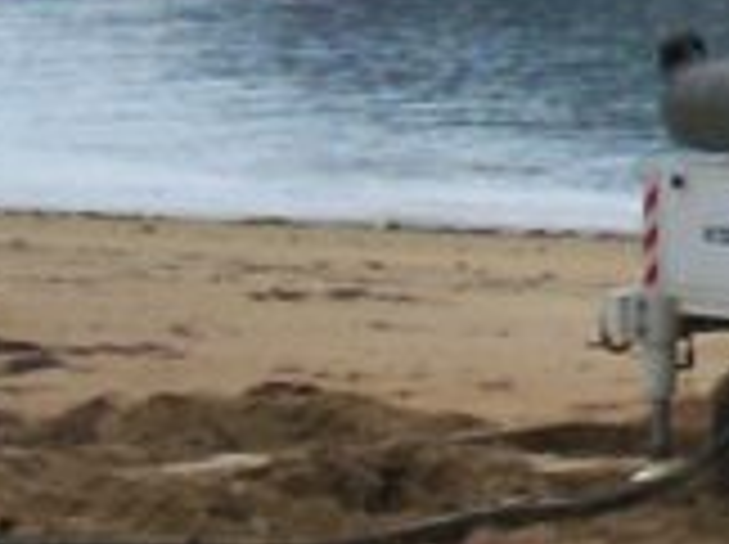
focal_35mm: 228
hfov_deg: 7.9
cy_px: -202
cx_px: 1912
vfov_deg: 6.4
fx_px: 4794
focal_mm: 5.9
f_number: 4.5
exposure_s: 1/89.3
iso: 100
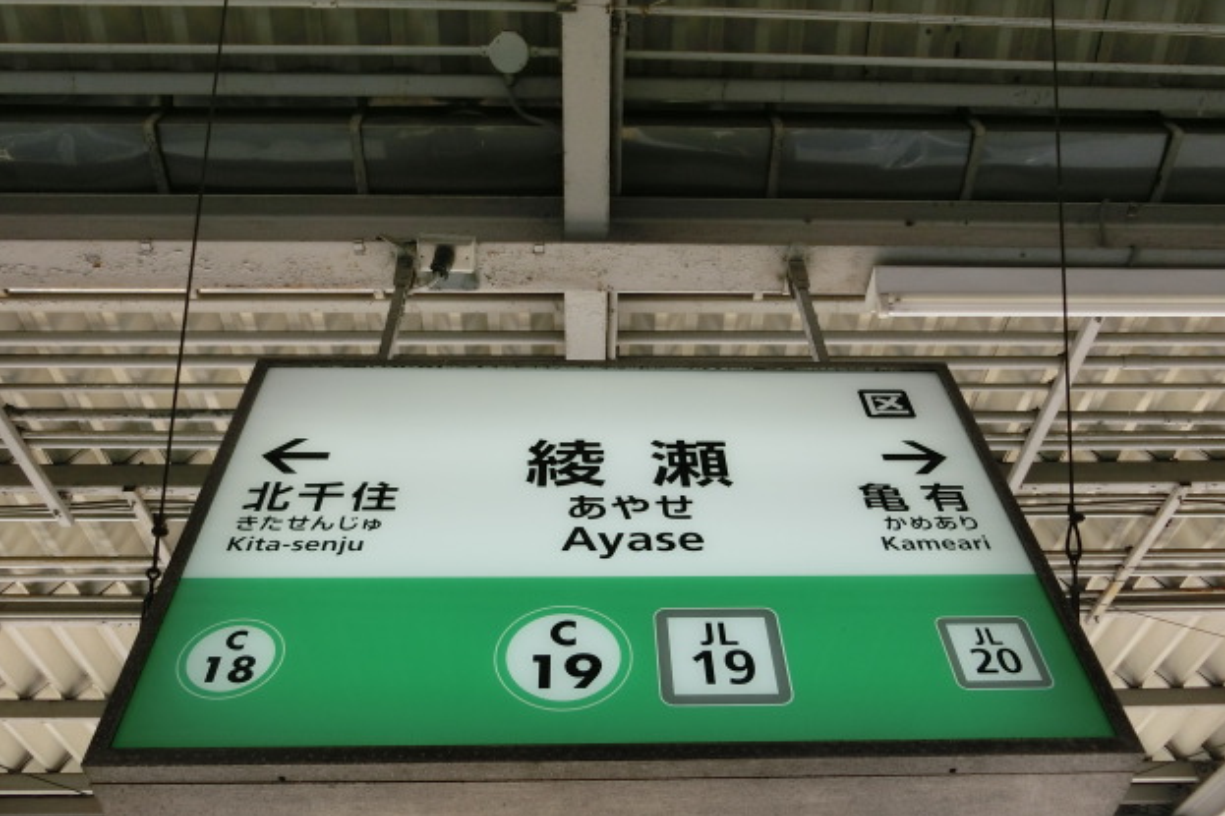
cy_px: 466
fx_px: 1055
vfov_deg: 42.2
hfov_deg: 60.3
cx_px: 613
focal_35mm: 31
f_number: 3.7
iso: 80
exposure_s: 1/125
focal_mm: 5.2
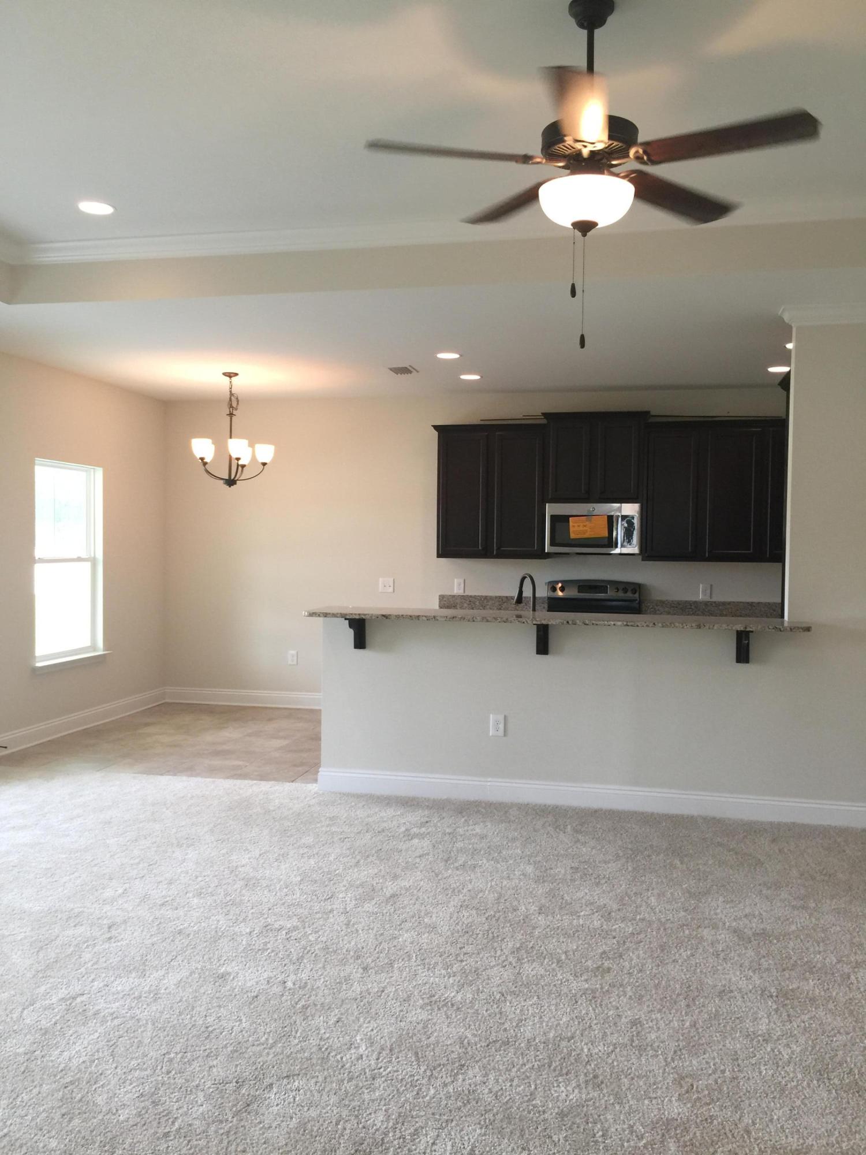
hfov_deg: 48.2
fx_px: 967
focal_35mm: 29
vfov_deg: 61.7
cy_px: 578
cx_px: 433
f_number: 2.2
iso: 32
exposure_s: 1/30
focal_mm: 4.15
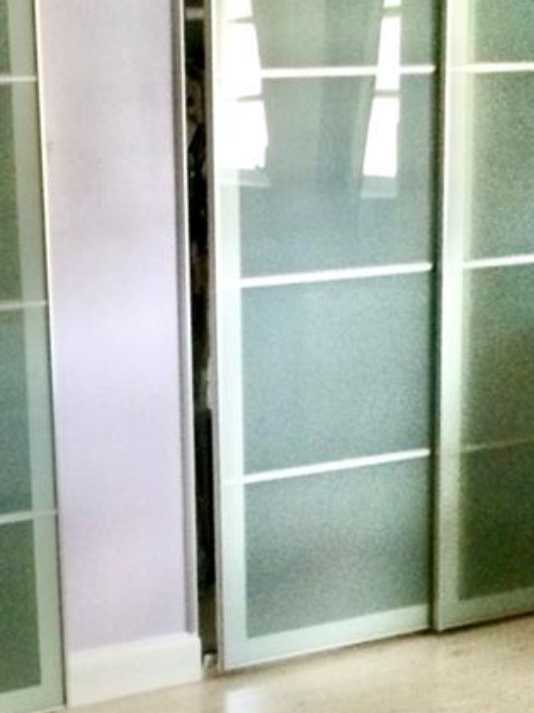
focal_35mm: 86
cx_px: 180
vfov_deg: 22.6
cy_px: 534
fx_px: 1770
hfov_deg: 17.1
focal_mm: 4.12
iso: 320
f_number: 2.2
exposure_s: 1/15
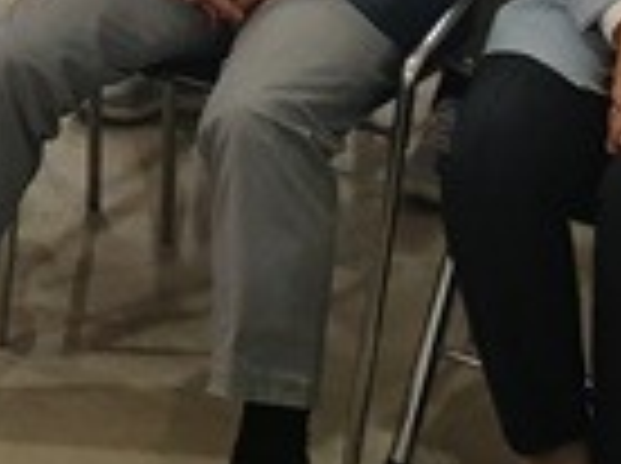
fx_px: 2167
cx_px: -616
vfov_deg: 11.7
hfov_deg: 13.8
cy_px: -239
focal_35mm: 121
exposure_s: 1/60
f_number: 2.4
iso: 200
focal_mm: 4.3
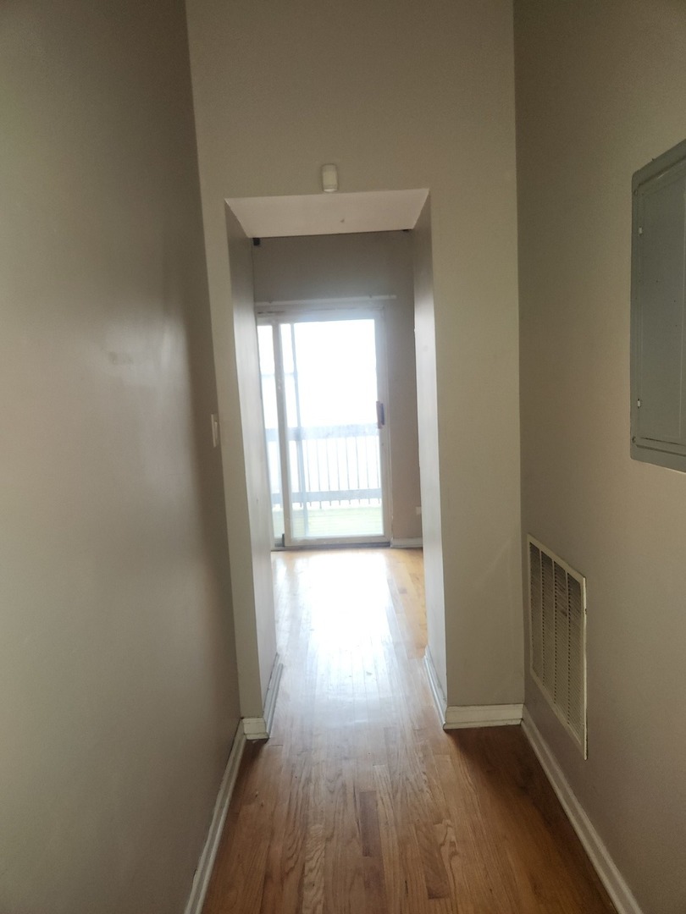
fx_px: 608
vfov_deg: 73.9
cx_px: 343
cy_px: 457
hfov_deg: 58.9
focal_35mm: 23
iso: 100
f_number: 1.8
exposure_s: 1/30
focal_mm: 5.4
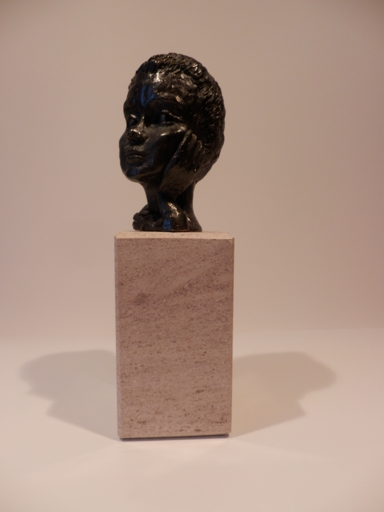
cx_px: 192
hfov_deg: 56.8
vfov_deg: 71.6
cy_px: 256
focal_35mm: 24
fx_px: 355
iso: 200
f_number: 3
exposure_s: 1/30
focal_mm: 4.2
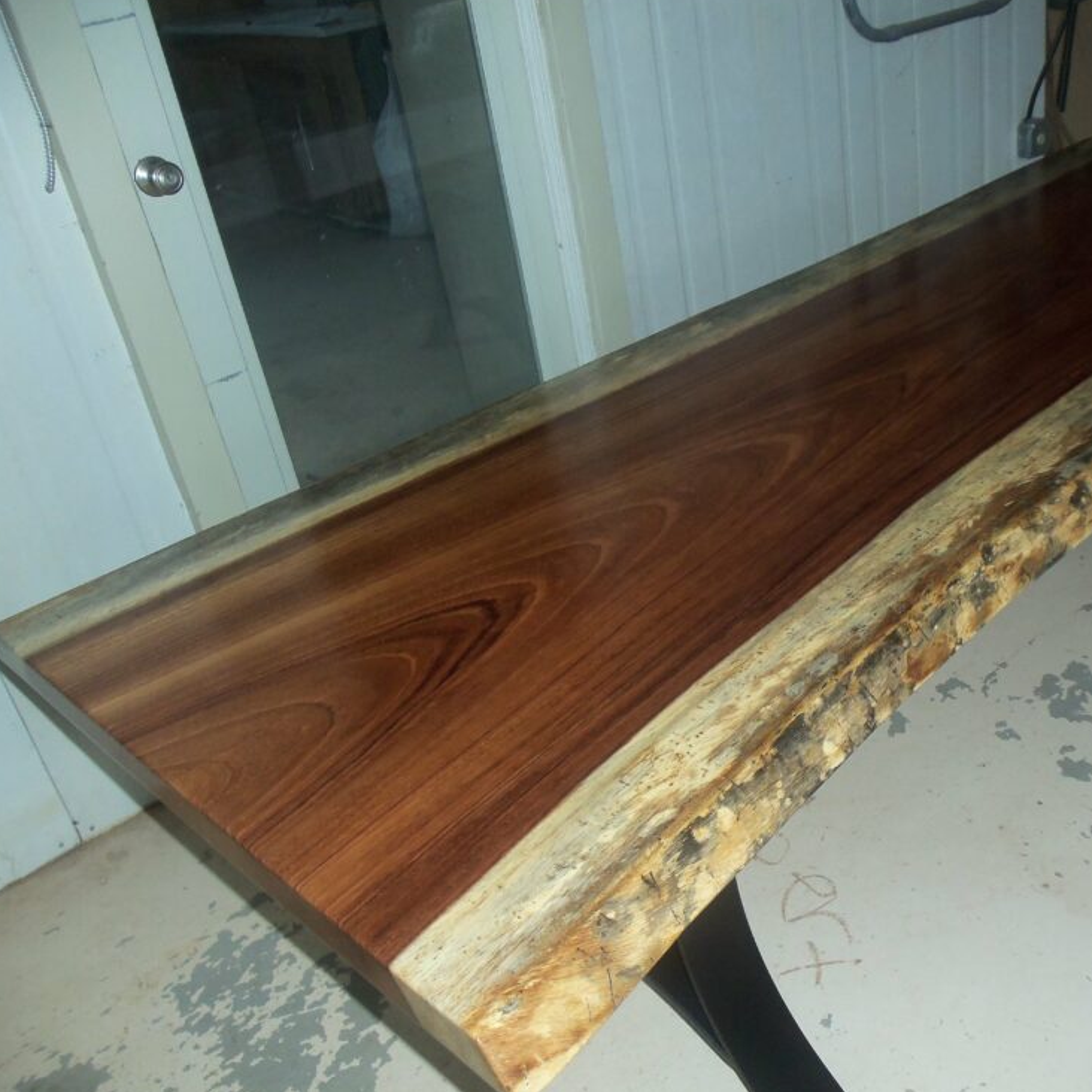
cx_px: 715
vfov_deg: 47.2
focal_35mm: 35
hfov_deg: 46.6
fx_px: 1249
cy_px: 539
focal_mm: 5.2
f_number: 3.4
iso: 100
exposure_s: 1/30
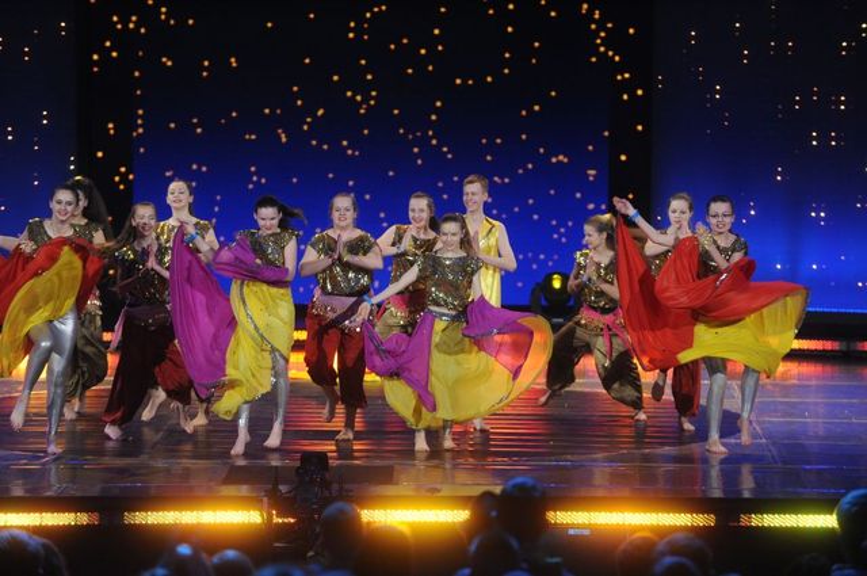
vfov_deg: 7.6
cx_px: 434
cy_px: 288
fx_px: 4329
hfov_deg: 11.4
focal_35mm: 180
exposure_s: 1/250
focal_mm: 180
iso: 2500
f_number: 4
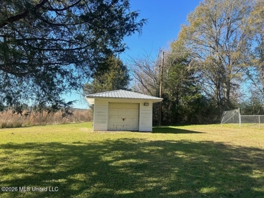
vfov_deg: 53.1
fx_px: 198
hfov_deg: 67.3
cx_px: 132
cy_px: 99
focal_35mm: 26
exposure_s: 1/1575
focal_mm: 5.7
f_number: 1.5
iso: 50
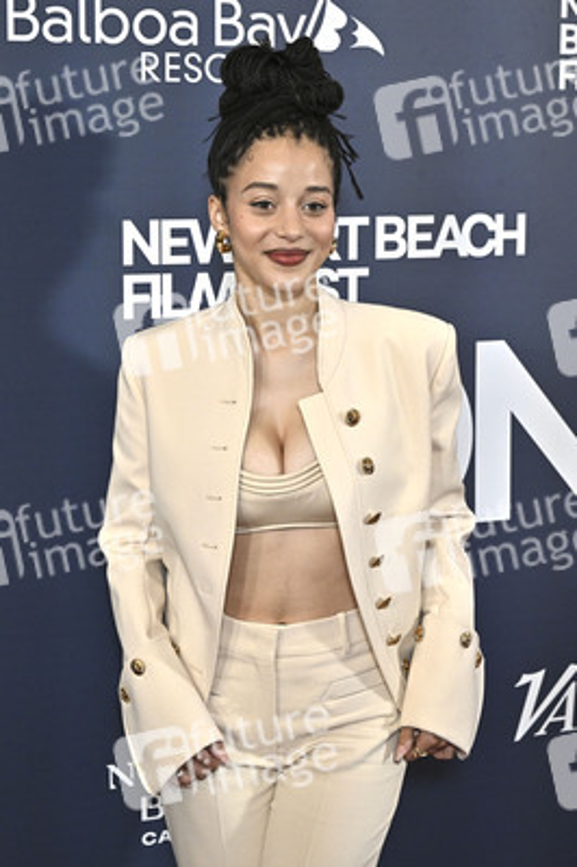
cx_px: 288
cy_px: 434
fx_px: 1830
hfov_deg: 17.9
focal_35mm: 76
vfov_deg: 26.7
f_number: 6.3
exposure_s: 1/320
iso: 2500
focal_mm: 76
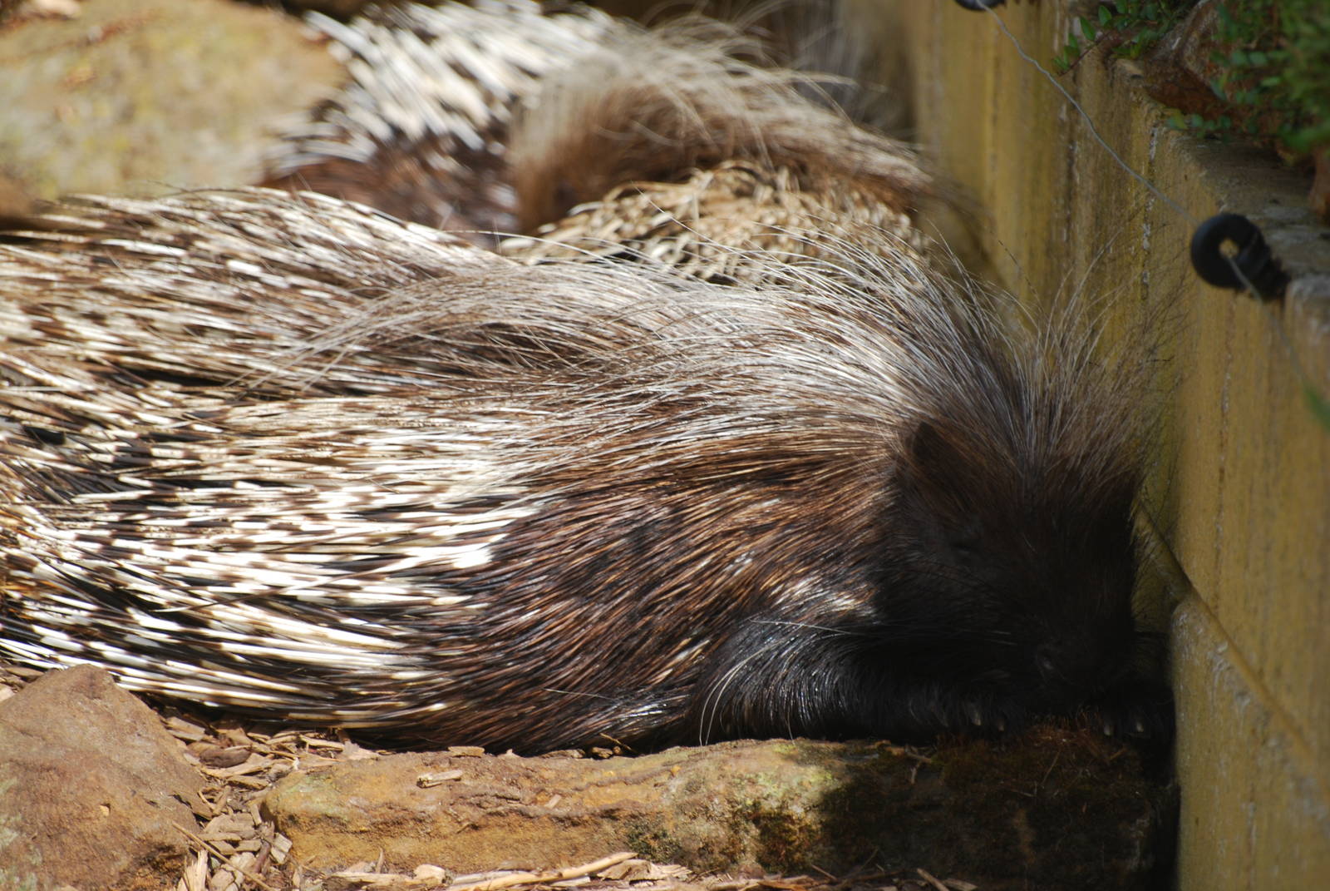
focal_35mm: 450
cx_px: 665
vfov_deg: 3.1
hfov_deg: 4.6
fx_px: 16645
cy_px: 446
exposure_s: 1/500
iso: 200
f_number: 5.6
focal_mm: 300
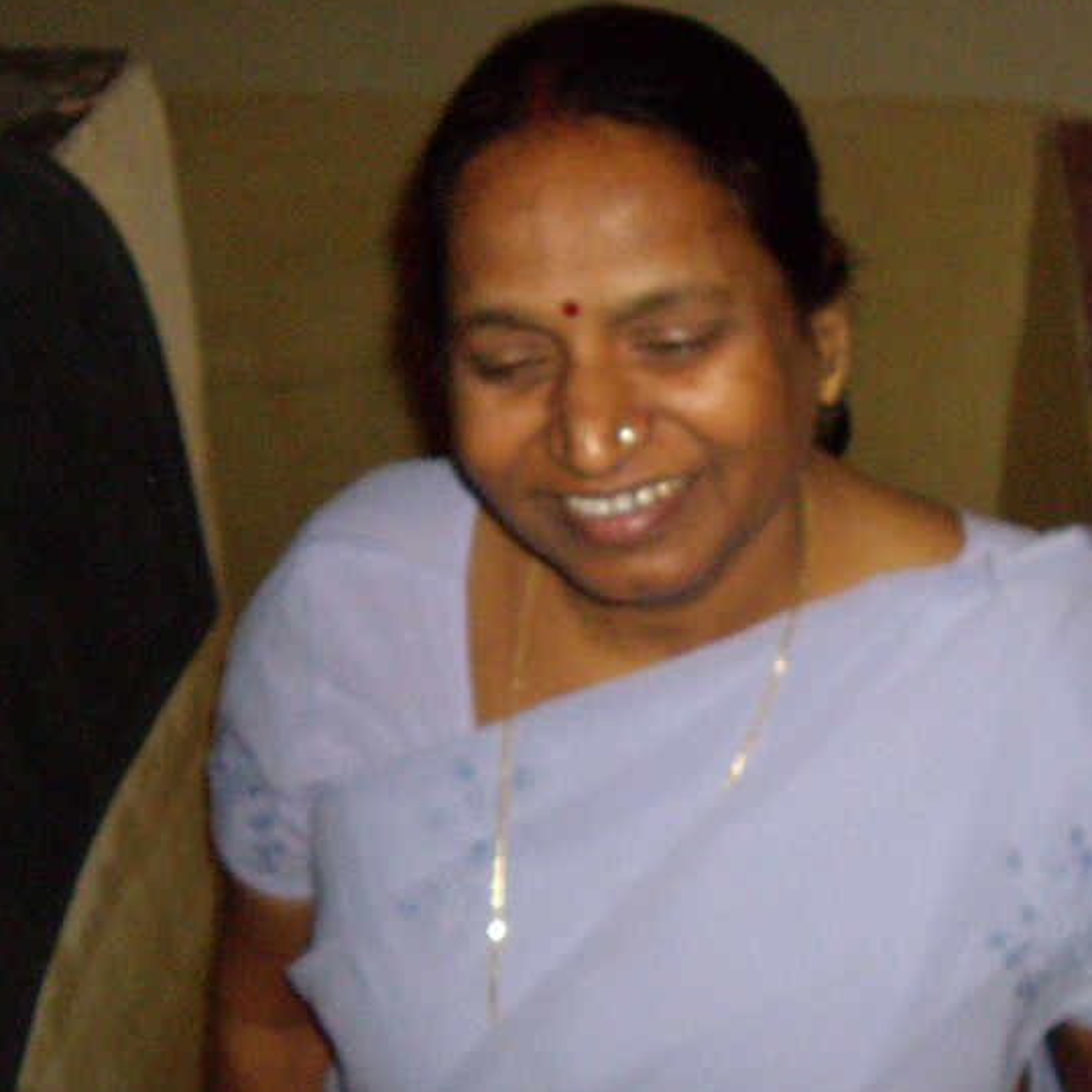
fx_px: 2284
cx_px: 746
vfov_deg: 26.8
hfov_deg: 26.7
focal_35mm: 64
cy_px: 661
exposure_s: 1/40
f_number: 2.7
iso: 400
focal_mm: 6.2
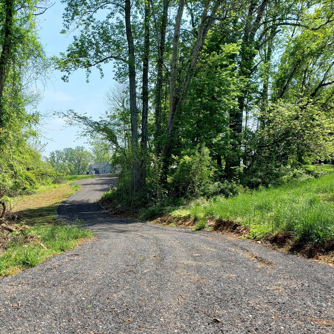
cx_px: 100
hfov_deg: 43.0
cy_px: 200
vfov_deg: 43.6
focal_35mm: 38
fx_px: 415
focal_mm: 4.3
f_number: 2.4
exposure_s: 1/937
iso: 50
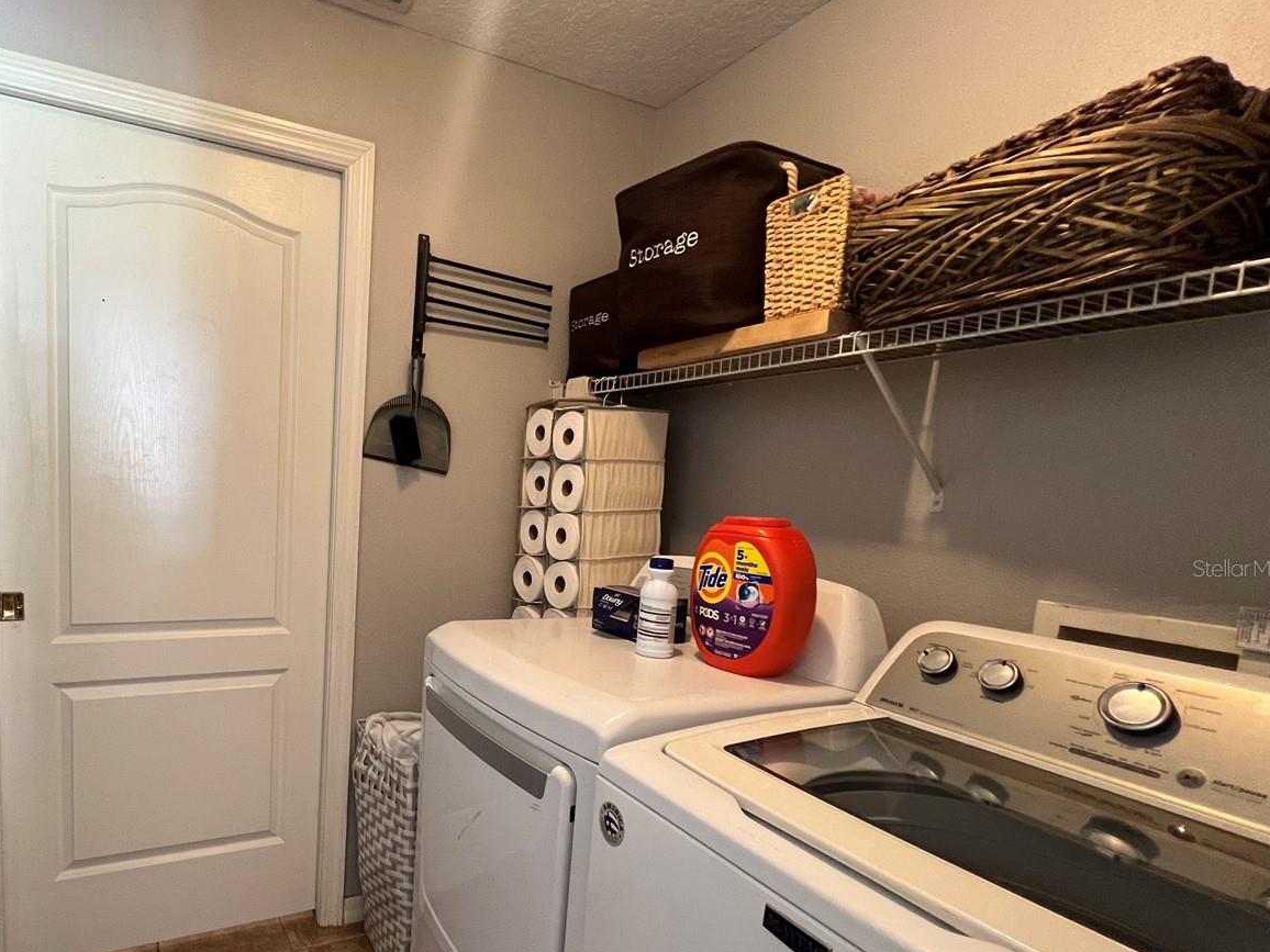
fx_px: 660
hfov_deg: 84.5
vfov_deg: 70.9
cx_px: 417
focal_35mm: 18
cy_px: 568
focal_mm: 1.57
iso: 250
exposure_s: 1/60
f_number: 1.8
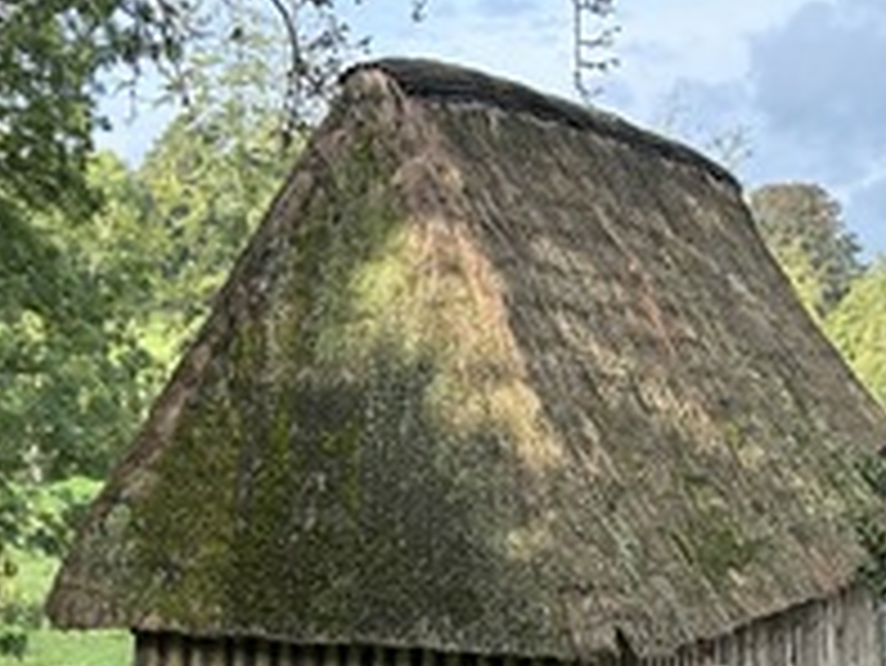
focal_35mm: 73
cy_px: 544
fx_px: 1870
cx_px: 423
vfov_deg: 19.9
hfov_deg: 26.7
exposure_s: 1/1029
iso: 80
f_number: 1.78
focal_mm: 6.86
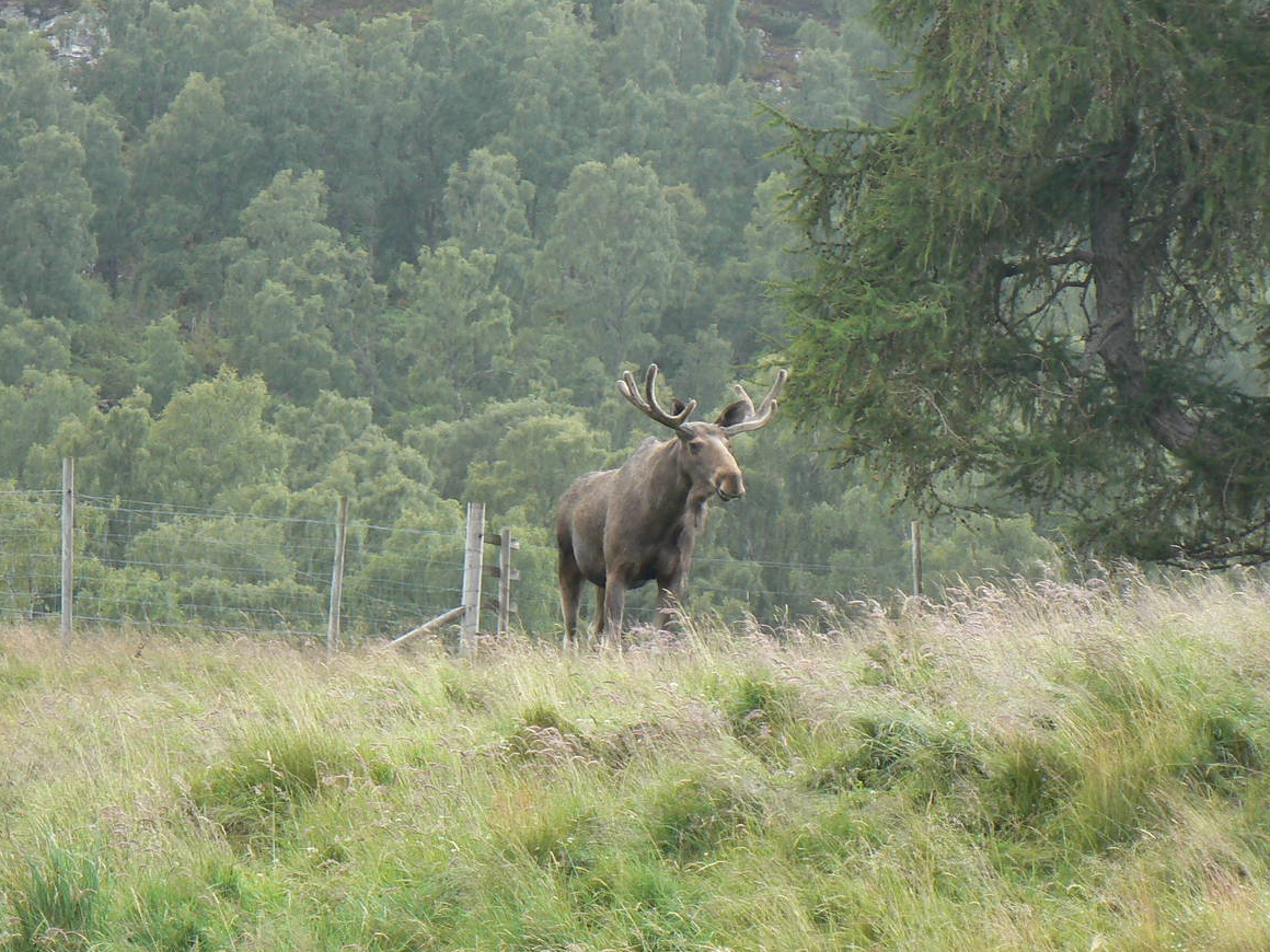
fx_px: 8145
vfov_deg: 6.7
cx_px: 528
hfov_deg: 8.9
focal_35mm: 222
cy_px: 553
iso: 100
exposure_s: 1/100
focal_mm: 26.8
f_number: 4
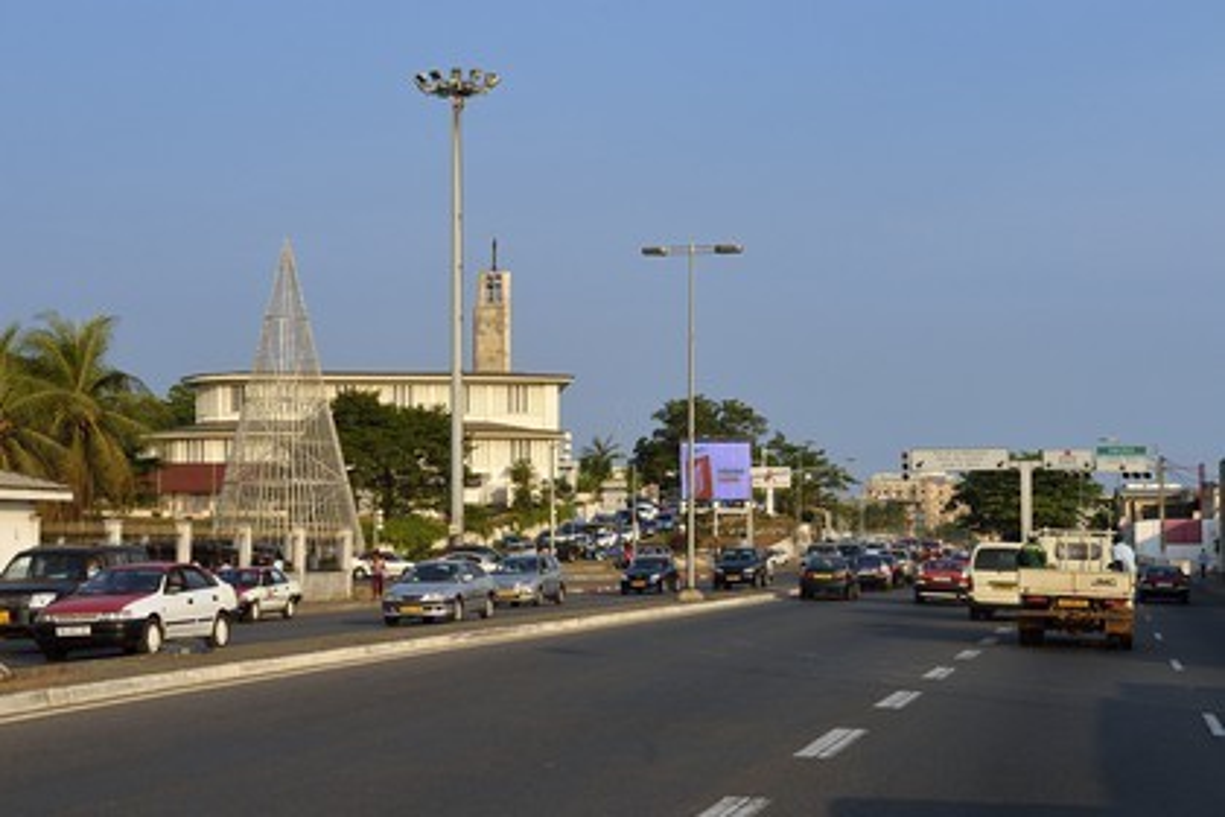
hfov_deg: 39.6
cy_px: 408
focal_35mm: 50
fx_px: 1701
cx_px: 612
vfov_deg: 27.0
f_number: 9
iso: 800
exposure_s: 1/1250
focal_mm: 50
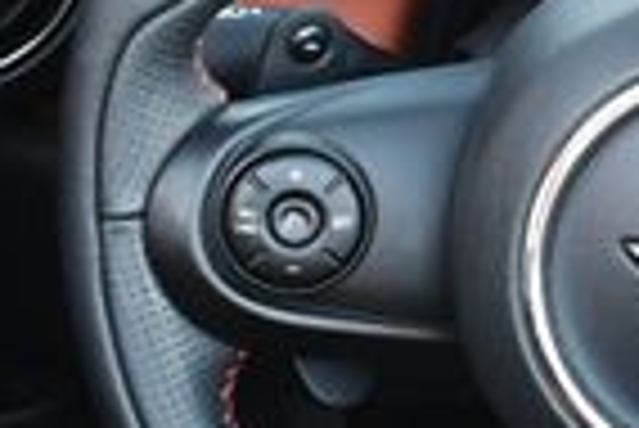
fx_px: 3198
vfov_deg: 7.6
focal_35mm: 180
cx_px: 1174
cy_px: 189
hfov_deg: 10.7
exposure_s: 1/250
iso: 800
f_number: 3.5
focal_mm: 20
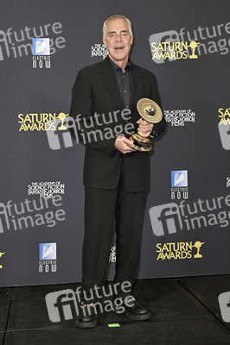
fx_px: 413
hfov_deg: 31.1
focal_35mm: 43
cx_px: 115
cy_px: 172
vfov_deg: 45.5
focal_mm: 43
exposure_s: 1/320
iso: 2000
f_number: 5
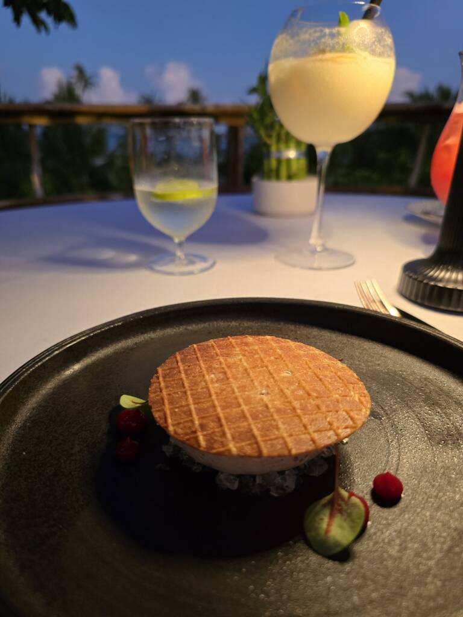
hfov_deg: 58.9
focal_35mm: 23
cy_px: 308
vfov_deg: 73.9
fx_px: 410
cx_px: 232
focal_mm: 6.3
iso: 640
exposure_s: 1/100
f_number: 1.7
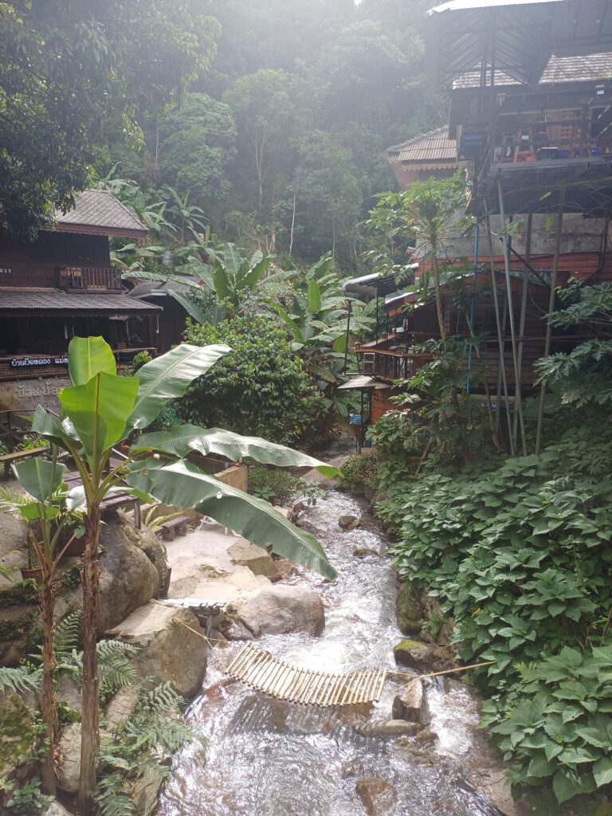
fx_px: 589
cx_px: 306
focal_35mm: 25
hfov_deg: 54.9
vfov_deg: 69.4
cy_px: 408
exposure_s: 1/242
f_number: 1.8
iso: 50
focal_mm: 4.65
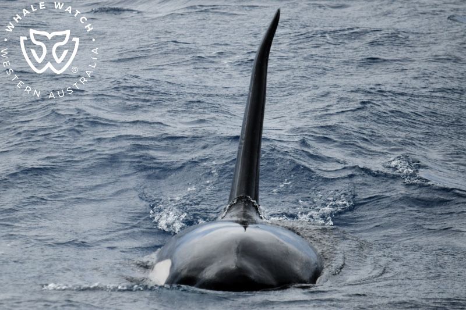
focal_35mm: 480
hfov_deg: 4.3
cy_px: 155
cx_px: 233
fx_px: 6212
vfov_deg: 2.9
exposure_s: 1/8000
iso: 900
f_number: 6.3
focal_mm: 480
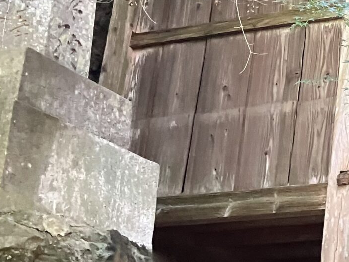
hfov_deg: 17.6
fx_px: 1028
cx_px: 496
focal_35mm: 102
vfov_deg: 14.4
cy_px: 69
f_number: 1.8
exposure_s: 1/53
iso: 320
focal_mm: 3.99
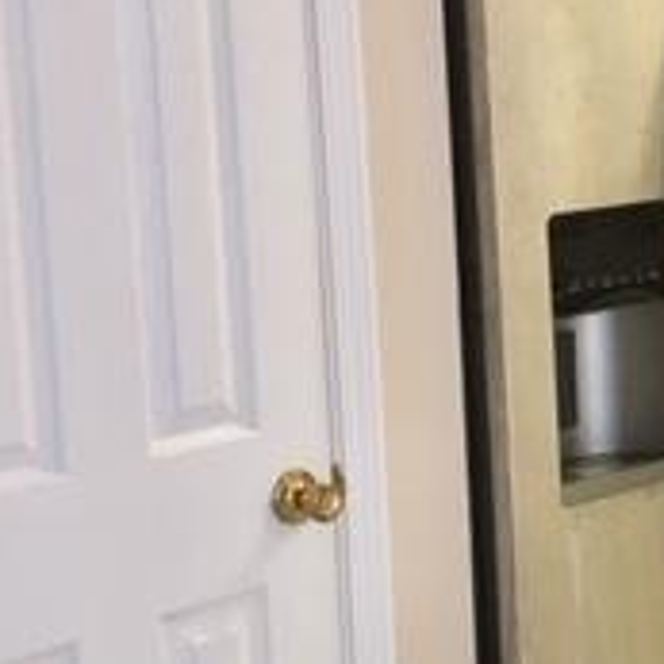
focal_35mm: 95
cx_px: 944
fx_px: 2062
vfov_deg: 18.3
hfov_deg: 16.9
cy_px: 288
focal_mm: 4.15
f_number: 2.2
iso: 32
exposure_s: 1/15
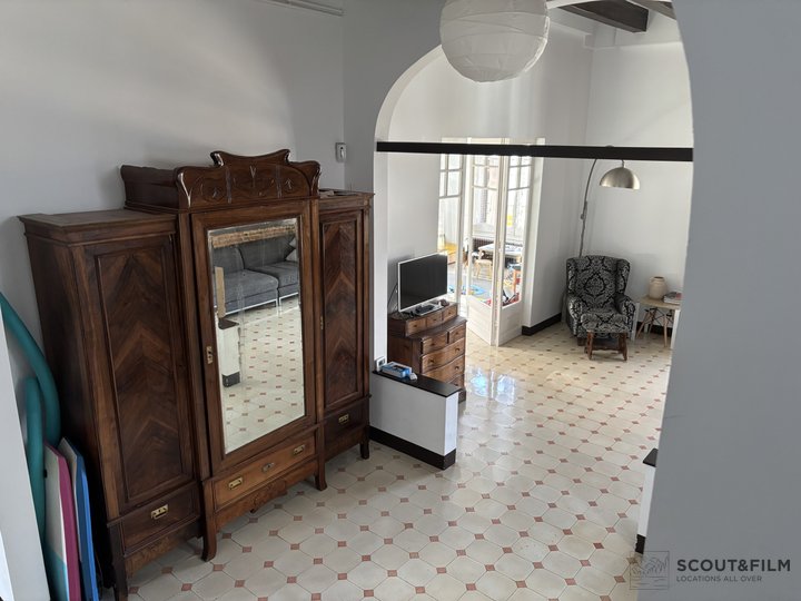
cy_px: 300
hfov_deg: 67.3
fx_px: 602
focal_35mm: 26
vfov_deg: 53.1
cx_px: 400
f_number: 1.6
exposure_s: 1/60
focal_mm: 5.96
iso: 250
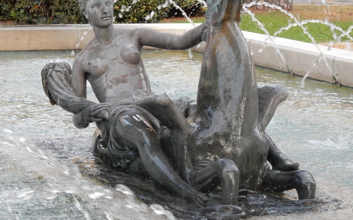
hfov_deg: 16.2
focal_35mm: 129
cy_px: 123
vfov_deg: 10.2
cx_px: 158
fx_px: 1241
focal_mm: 17.6
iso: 800
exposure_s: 1/160
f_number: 5.3
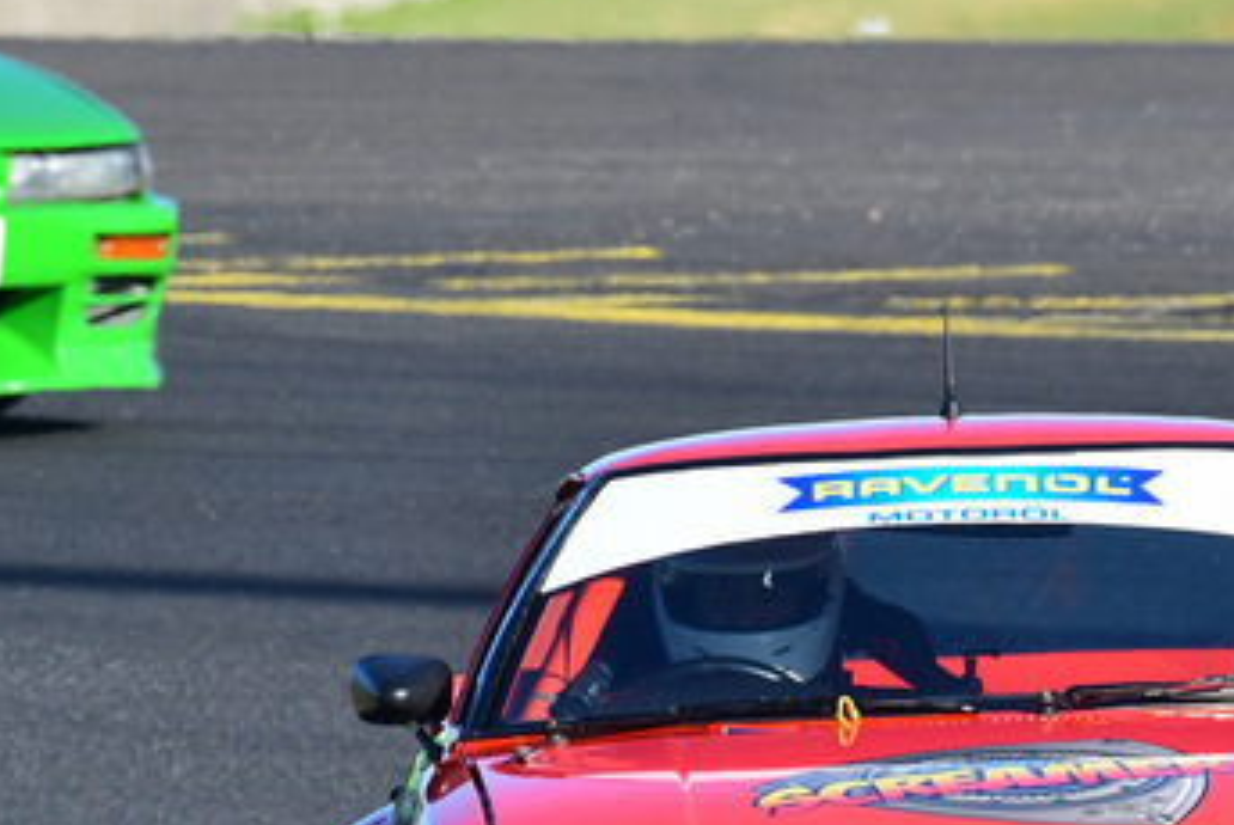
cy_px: 703
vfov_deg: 0.9
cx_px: 904
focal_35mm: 1464
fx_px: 50224
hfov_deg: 1.4
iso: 800
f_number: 10
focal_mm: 420
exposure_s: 1/800
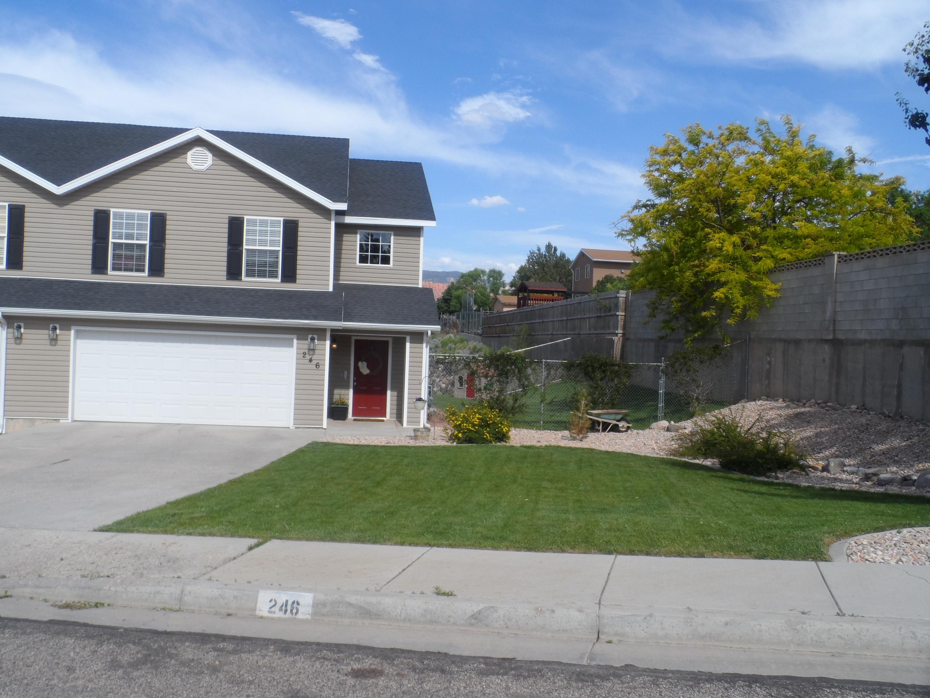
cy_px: 349
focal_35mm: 32
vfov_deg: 44.2
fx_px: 860
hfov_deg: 56.8
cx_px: 465
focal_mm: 5.3
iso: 80
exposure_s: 1/500
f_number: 4.8
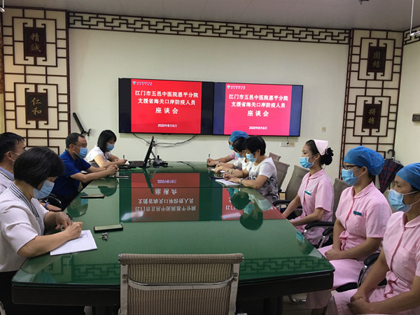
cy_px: 158
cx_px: 210
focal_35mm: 29
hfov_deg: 61.7
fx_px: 352
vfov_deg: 48.2
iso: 160
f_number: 2.2
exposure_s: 1/33
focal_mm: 4.15
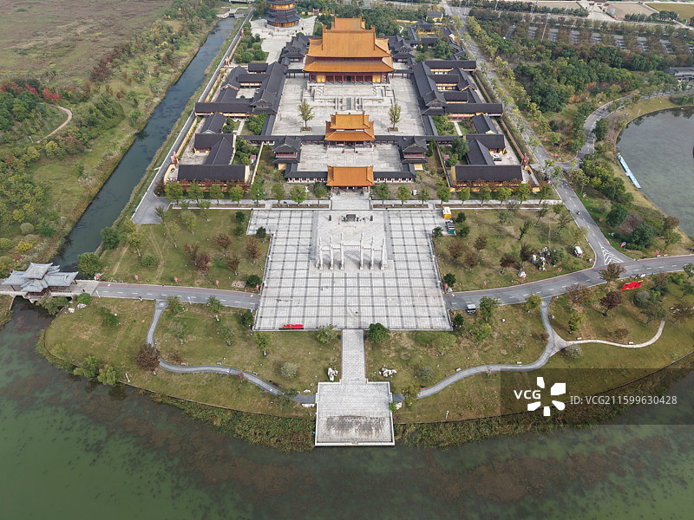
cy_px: 260
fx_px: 481
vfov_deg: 56.8
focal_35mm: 24
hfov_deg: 71.6
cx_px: 347
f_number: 1.8
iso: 110
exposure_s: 1/200
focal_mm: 8.67
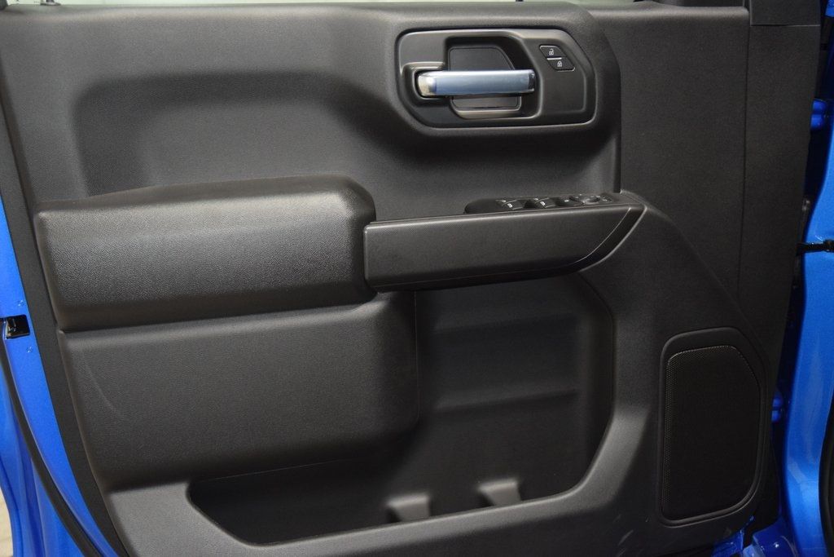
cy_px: 278
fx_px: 869
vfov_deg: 35.5
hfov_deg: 51.3
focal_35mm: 38
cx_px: 417
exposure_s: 1/60
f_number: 3.8
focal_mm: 25
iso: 1800
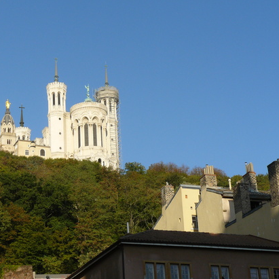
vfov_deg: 20.6
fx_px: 766
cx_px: 69
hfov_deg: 20.5
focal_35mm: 84
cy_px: 145
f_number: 5.6
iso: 100
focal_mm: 10.2
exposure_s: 1/500
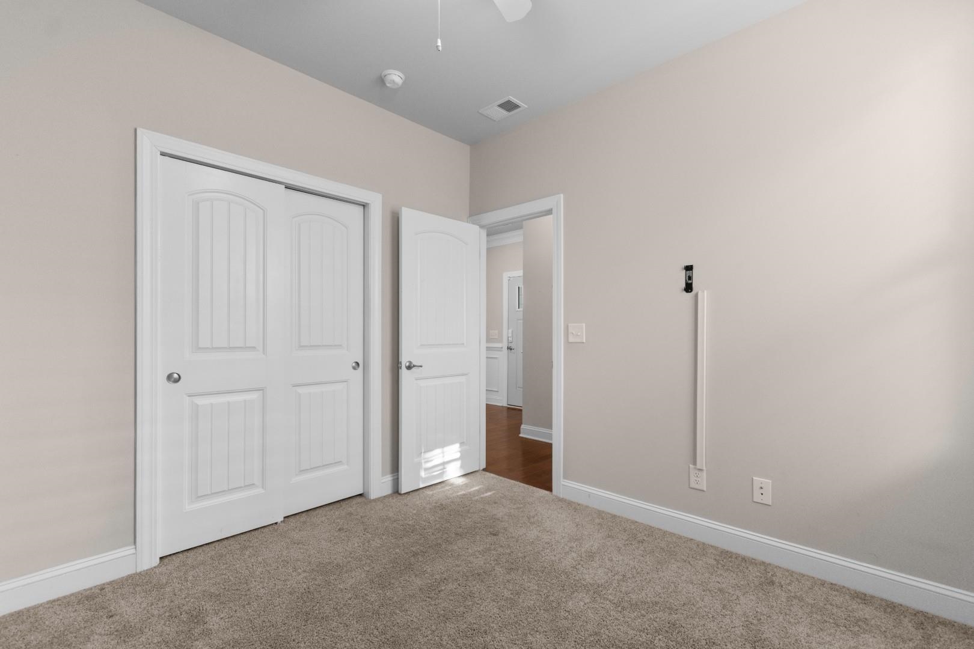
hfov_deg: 100.4
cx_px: 487
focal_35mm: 15
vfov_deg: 77.3
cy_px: 324
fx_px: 406
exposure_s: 1.3
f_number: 4.5
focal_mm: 10
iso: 100
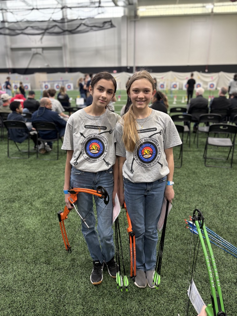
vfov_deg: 67.3
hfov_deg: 53.1
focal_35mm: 26
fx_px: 237
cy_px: 158
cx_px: 118
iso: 125
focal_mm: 5.96
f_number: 1.6
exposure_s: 1/120
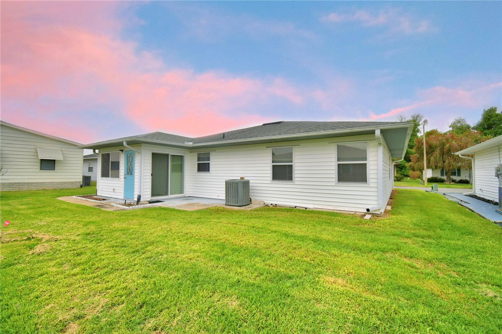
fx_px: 209
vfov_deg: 77.3
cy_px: 167
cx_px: 251
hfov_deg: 100.4
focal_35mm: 15
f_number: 4.5
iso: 100
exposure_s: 1/1250
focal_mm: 10
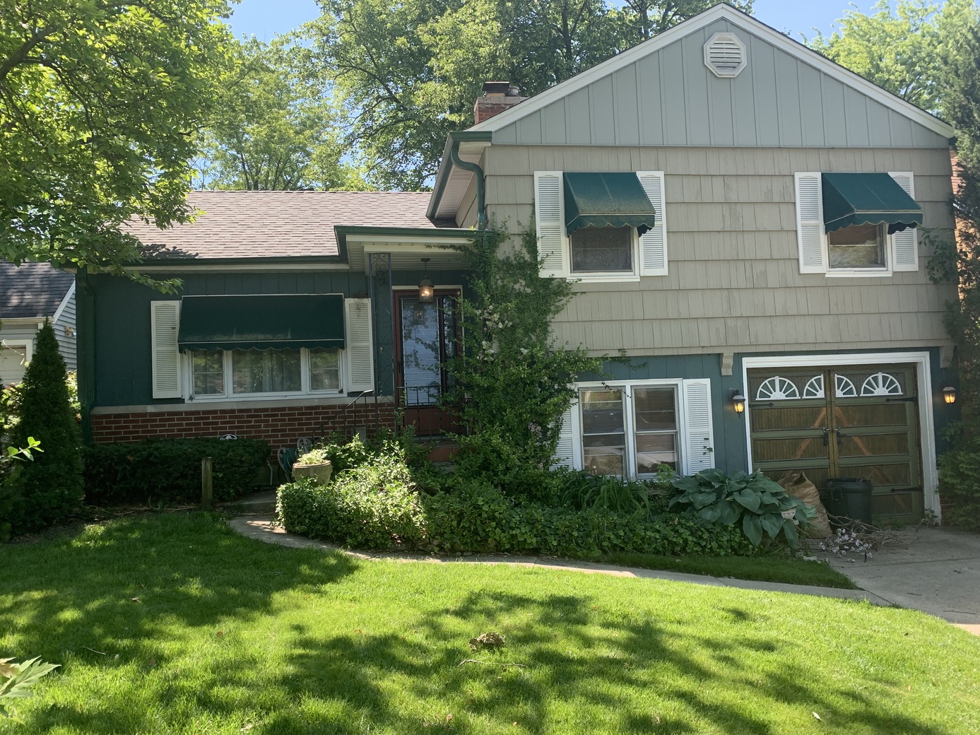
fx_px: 764
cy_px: 380
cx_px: 495
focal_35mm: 27
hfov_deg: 65.3
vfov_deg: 51.3
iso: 25
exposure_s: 1/371
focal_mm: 4.25
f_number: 1.8
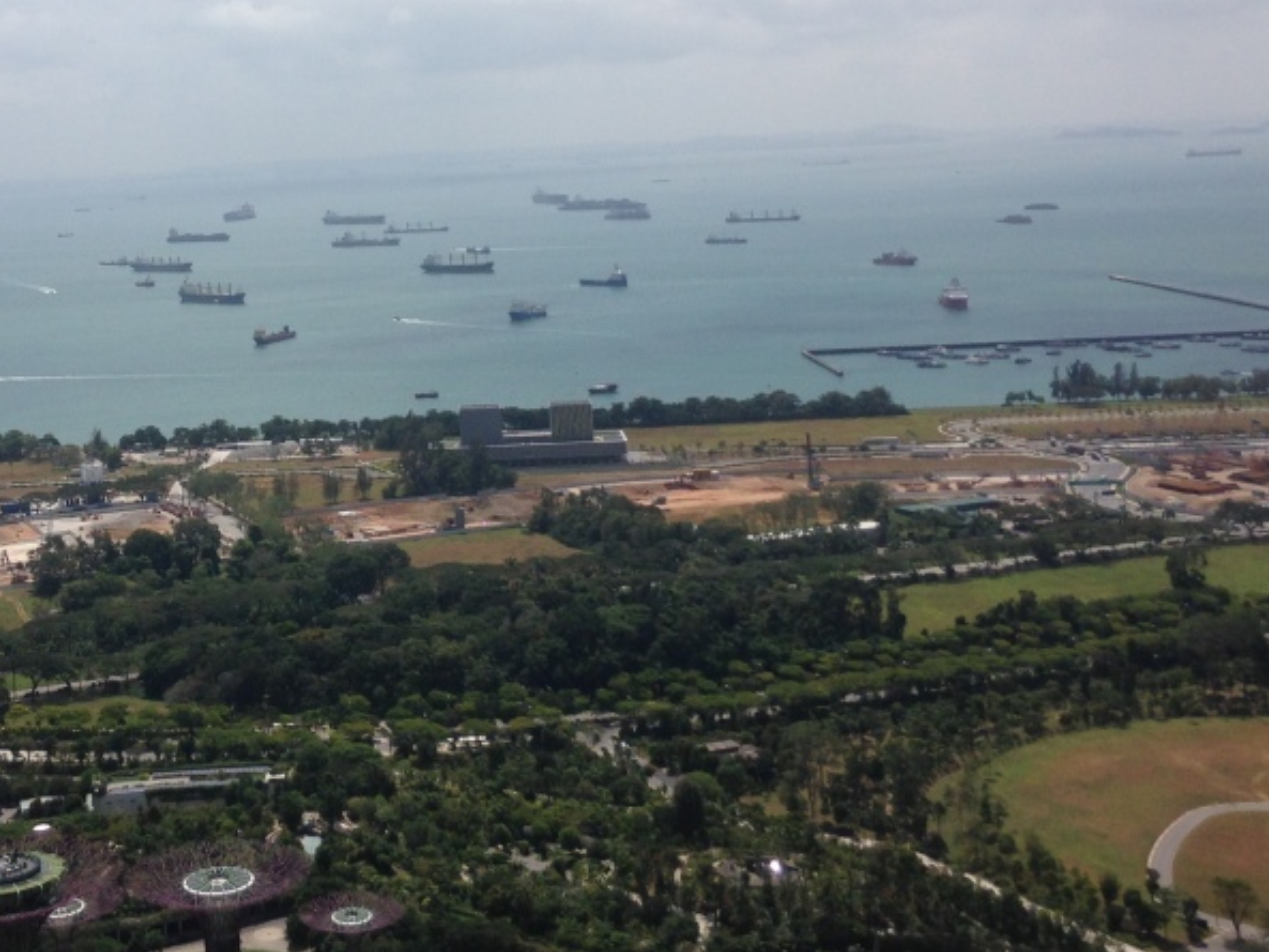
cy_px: 237
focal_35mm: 57
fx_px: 2090
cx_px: 319
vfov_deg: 25.4
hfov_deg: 33.1
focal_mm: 4.12
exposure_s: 1/3876
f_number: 2.4
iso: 50
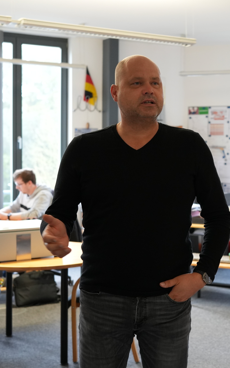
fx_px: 622
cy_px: 185
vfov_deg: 33.0
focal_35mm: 62
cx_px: 191
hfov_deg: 20.7
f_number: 3.5
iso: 2500
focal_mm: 40
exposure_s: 1/125
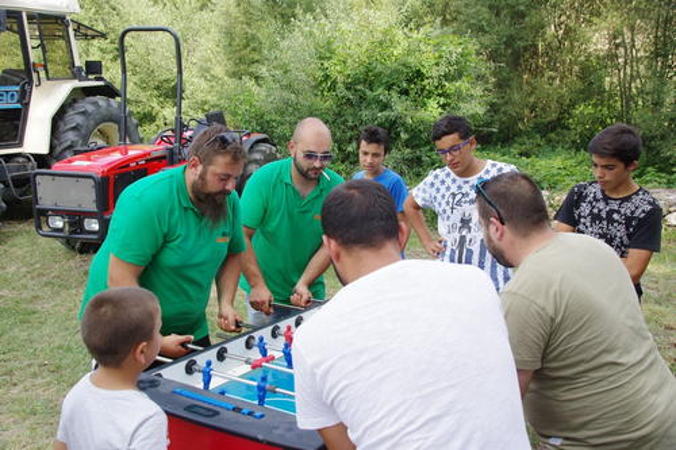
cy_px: 225
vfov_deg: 34.2
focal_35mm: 39
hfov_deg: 49.6
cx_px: 338
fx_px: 732
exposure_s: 1/125
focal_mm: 26
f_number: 7.1
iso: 320
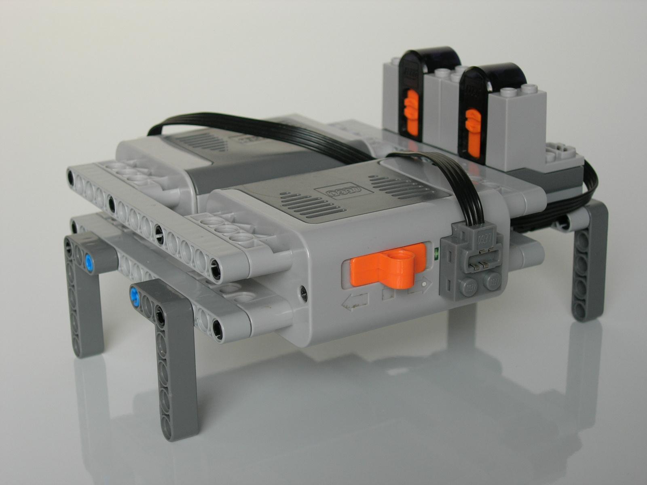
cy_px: 242
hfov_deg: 27.0
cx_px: 324
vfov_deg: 20.4
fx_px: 1346
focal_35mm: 72
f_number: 3.7
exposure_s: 1/13.3
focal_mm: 14.9
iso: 64
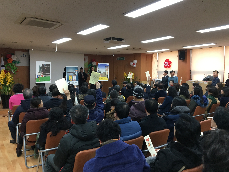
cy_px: 86
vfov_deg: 48.2
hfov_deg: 61.7
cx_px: 114
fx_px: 192
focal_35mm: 29
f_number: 2.2
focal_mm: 4.15
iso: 80
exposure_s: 1/30
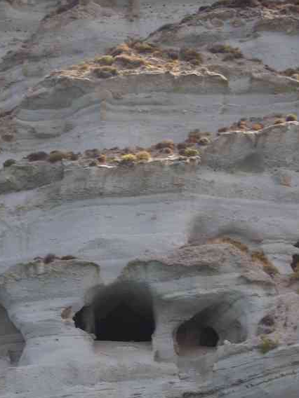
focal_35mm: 89
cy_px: 314
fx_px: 1023
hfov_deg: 16.6
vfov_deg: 21.8
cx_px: 81
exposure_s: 1/60
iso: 200
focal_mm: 35
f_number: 9
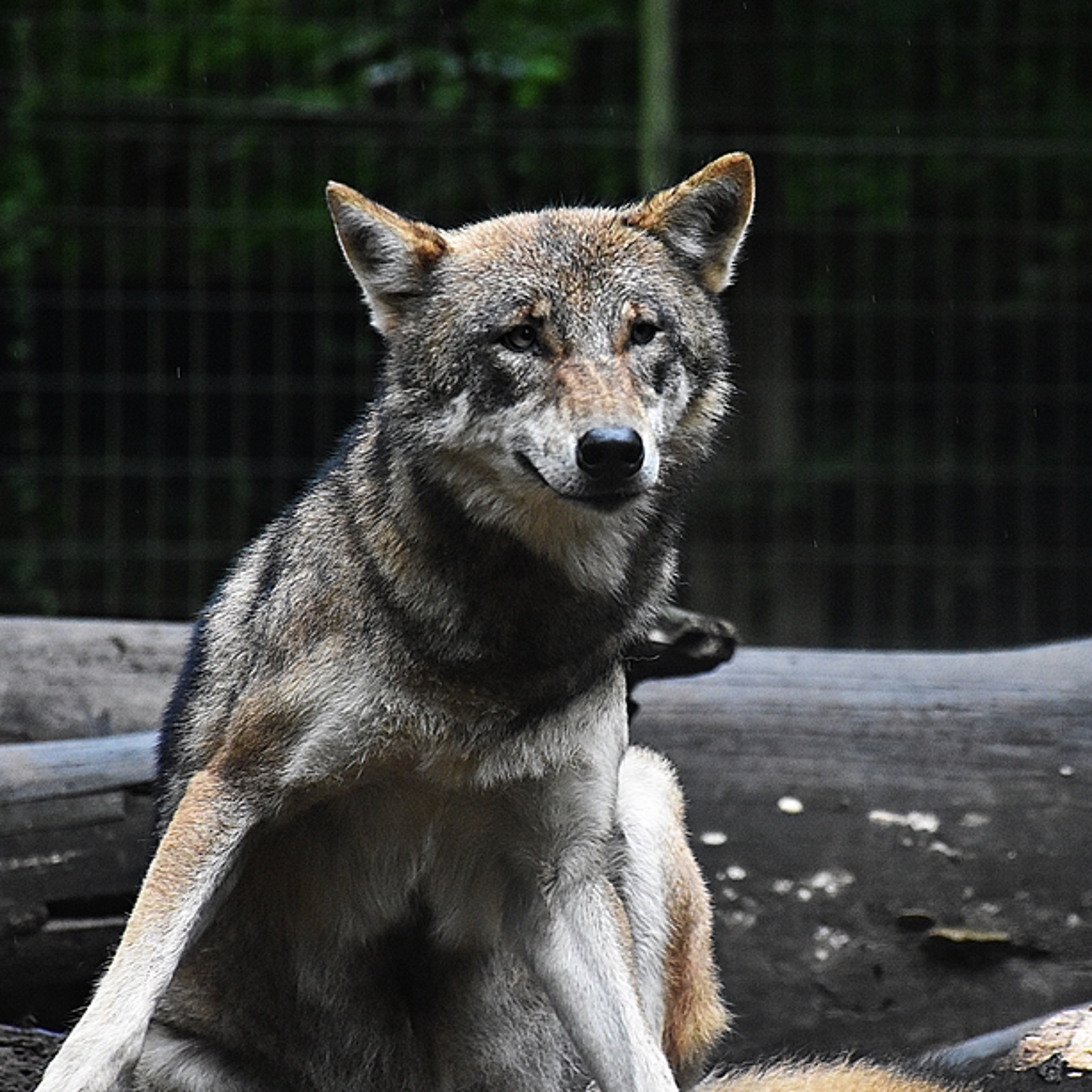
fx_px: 10636
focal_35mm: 298
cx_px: 686
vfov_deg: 5.9
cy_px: 539
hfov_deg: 5.9
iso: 3200
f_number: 5.6
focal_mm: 140
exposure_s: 1/500
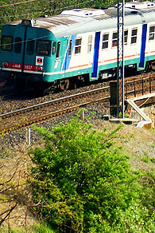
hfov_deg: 3.1
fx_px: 2882
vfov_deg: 4.6
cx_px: 196
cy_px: -2
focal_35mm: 447
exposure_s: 1/500
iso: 200
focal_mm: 85
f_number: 5
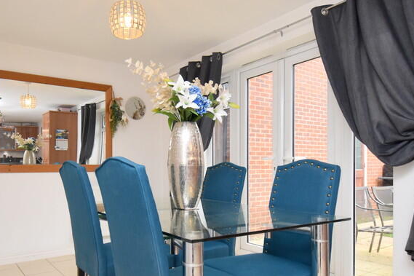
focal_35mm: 27
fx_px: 310
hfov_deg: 66.5
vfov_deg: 47.3
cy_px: 178
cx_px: 157
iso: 800
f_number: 4.5
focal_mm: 10
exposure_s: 1/160
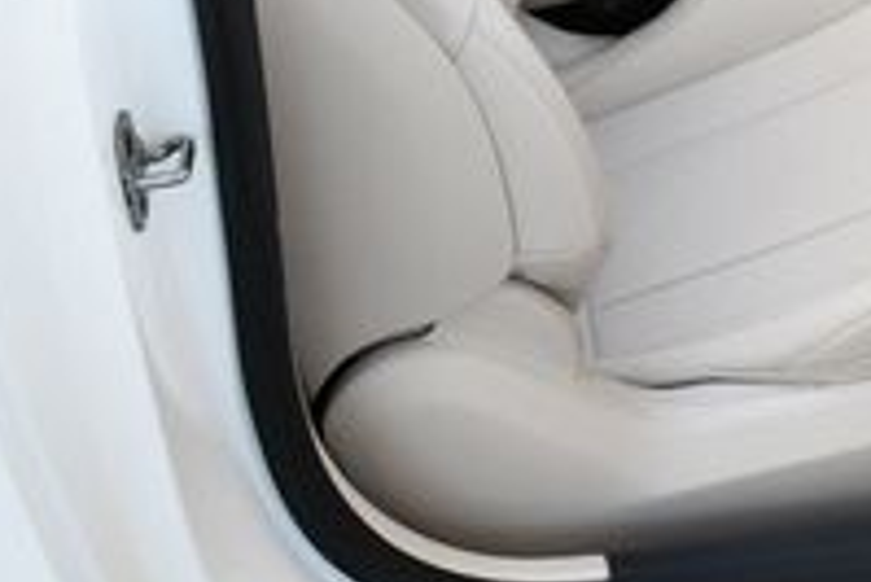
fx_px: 2809
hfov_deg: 17.3
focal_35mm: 116
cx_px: 814
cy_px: -219
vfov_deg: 11.5
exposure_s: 1/250
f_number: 5.6
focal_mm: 18
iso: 360
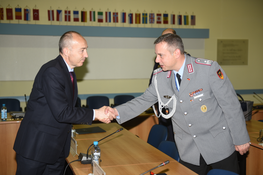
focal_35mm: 55
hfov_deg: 36.2
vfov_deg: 24.6
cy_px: 88
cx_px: 132
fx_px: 402
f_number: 2.8
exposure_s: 1/200
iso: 200
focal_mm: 55
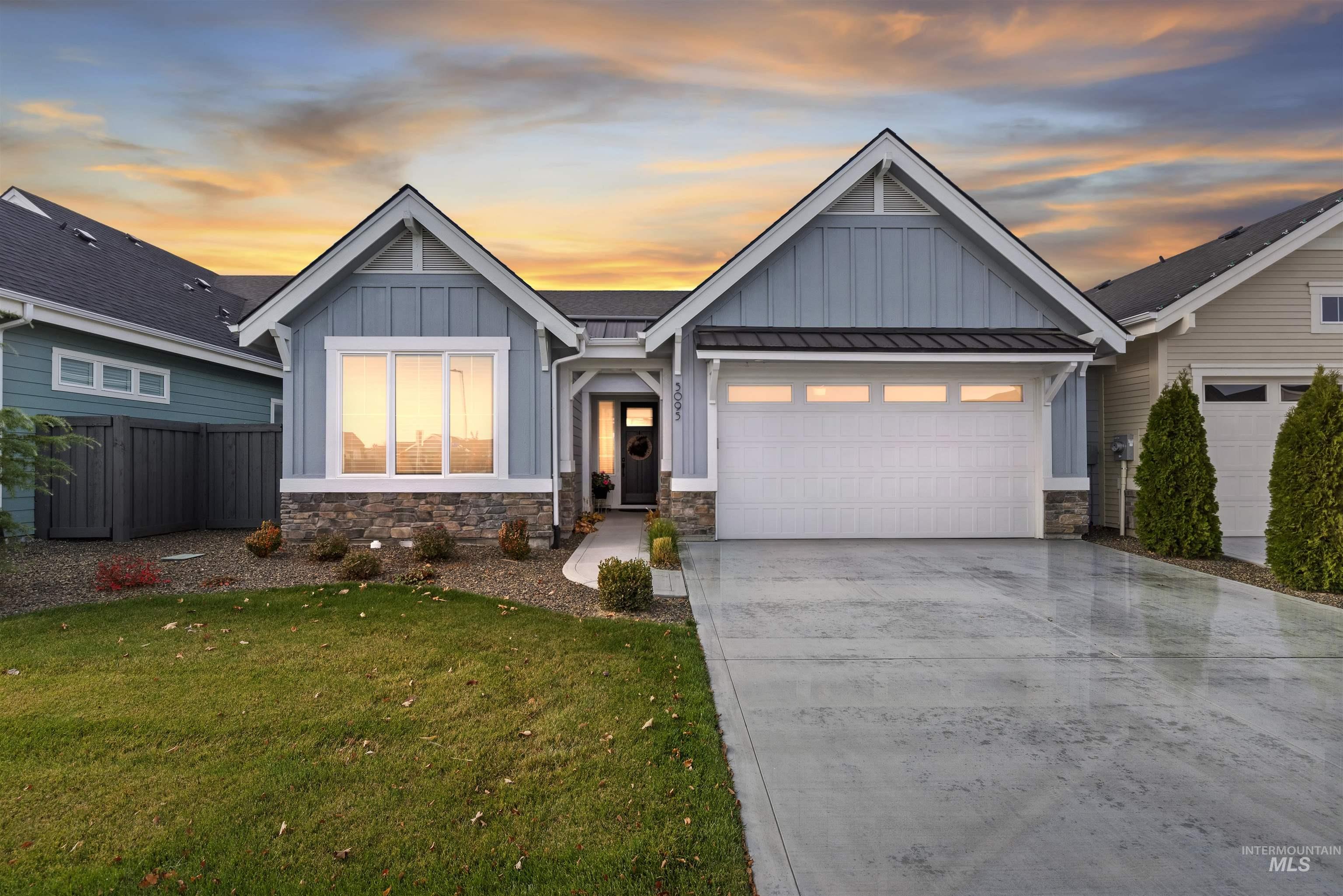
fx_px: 560
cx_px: 672
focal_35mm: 15
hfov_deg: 100.4
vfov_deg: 77.4
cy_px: 448
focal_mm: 15
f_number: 9
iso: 320
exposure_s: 1/320
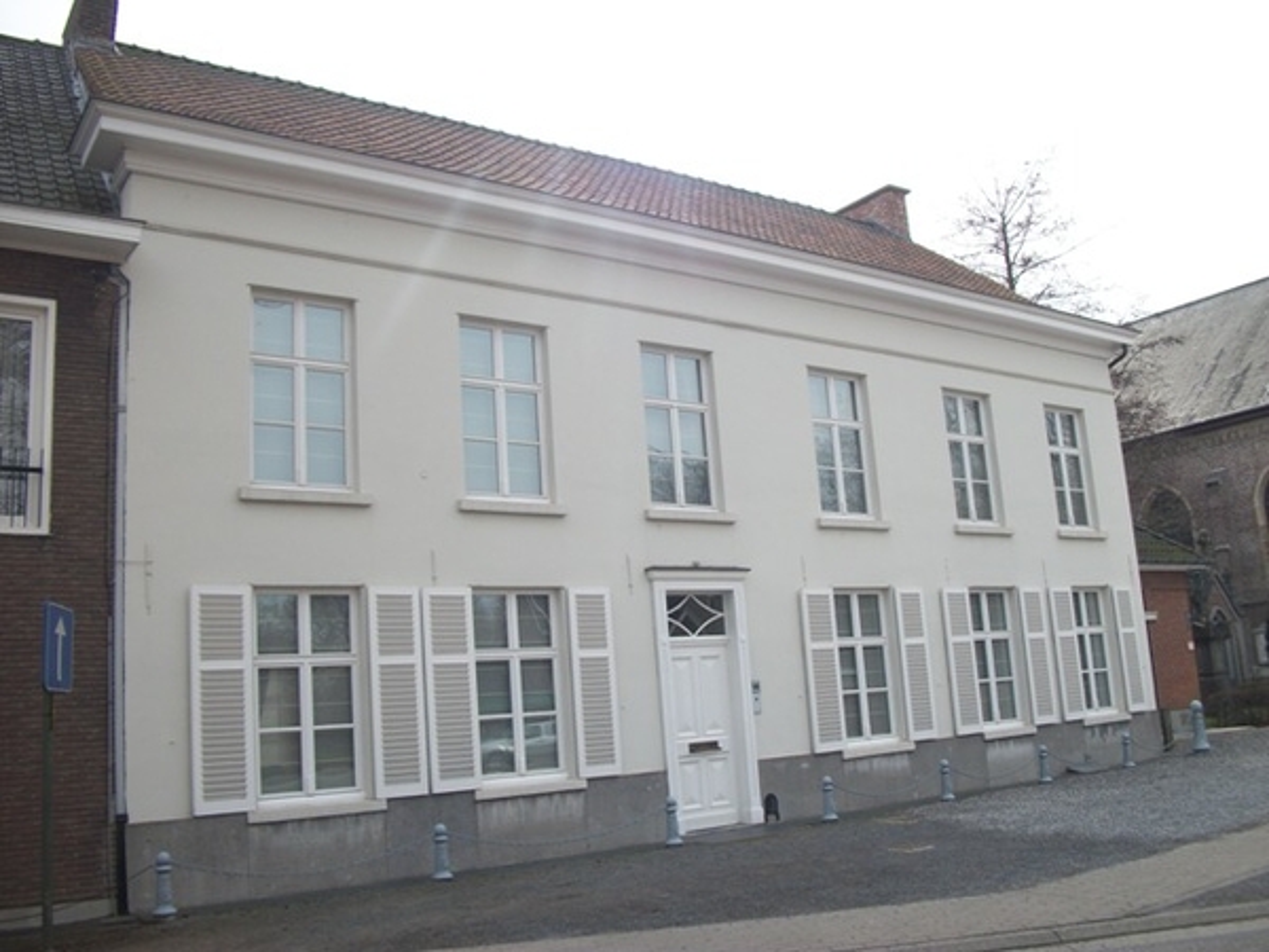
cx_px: 634
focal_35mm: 32
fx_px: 1173
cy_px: 476
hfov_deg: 56.8
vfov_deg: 44.2
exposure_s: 1/100
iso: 80
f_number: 8.8
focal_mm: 5.7
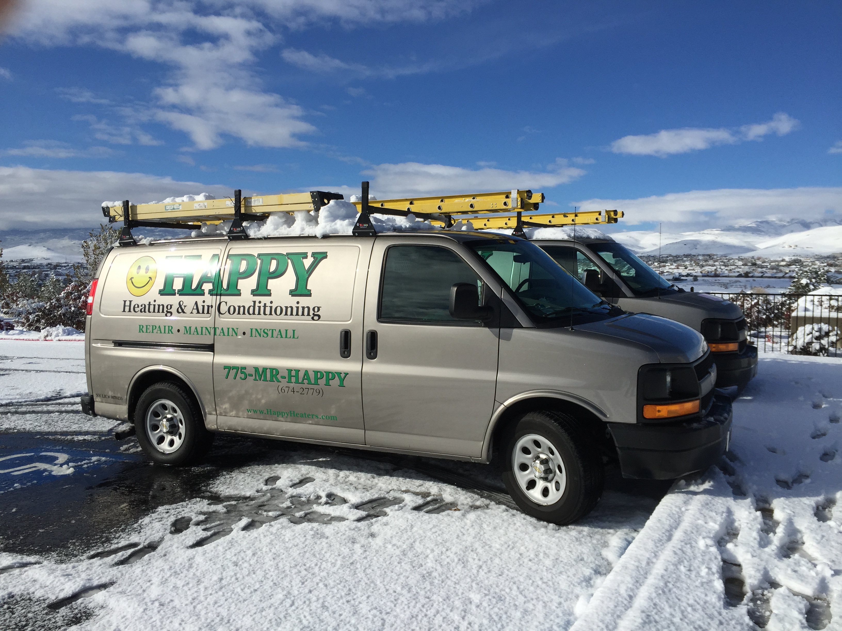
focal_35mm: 29
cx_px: 421
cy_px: 316
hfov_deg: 61.7
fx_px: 705
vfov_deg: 48.2
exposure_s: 1/5650
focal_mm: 4.15
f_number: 2.2
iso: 32
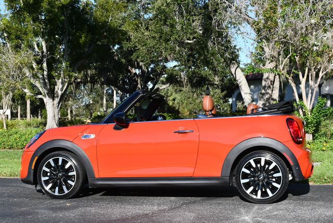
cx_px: 166
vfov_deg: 22.0
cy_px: 112
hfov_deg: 32.4
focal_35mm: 62
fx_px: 574
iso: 125
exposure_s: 1/250
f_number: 8
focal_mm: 31
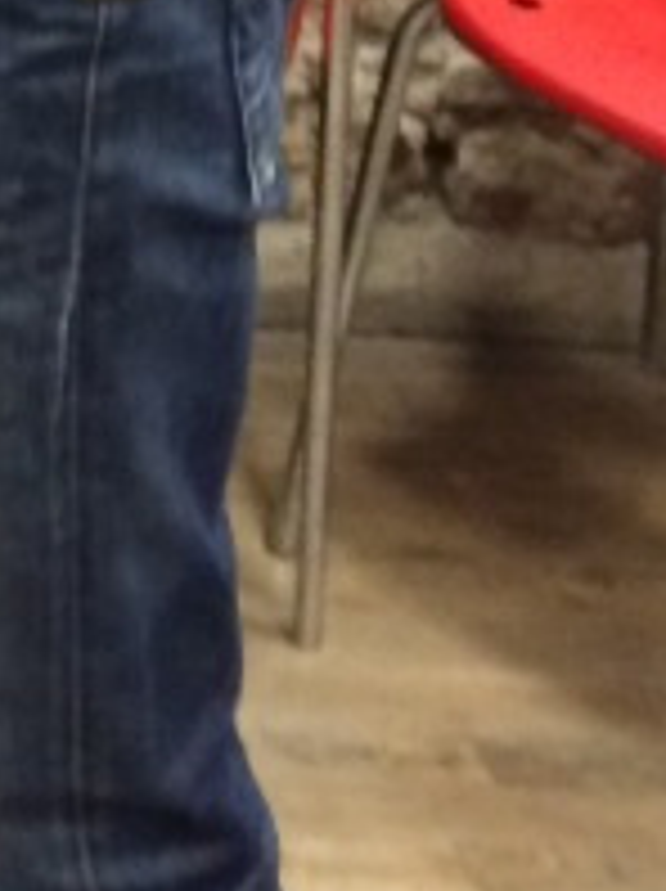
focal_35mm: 150
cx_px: -801
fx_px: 3856
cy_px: -608
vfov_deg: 12.3
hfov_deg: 9.1
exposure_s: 1/17
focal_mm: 4.15
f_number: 2.2
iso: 320
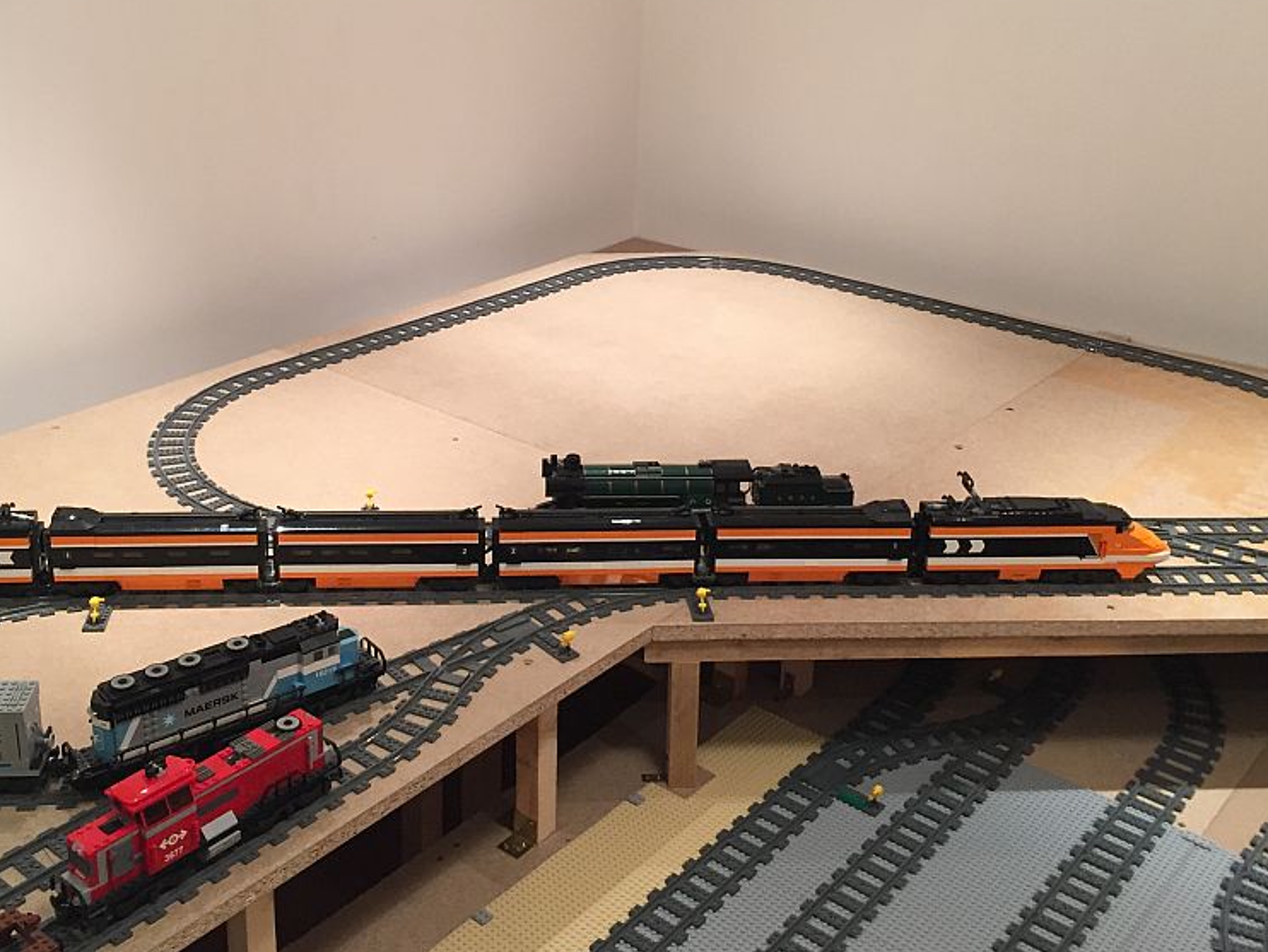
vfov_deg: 35.7
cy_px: 330
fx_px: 1466
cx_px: 531
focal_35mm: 40
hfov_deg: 46.6
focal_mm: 4.15
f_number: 2.2
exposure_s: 1/33
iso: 160
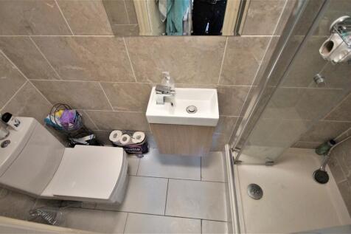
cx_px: 176
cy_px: 117
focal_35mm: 16
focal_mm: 11
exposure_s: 1/60
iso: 1250
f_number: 4.5
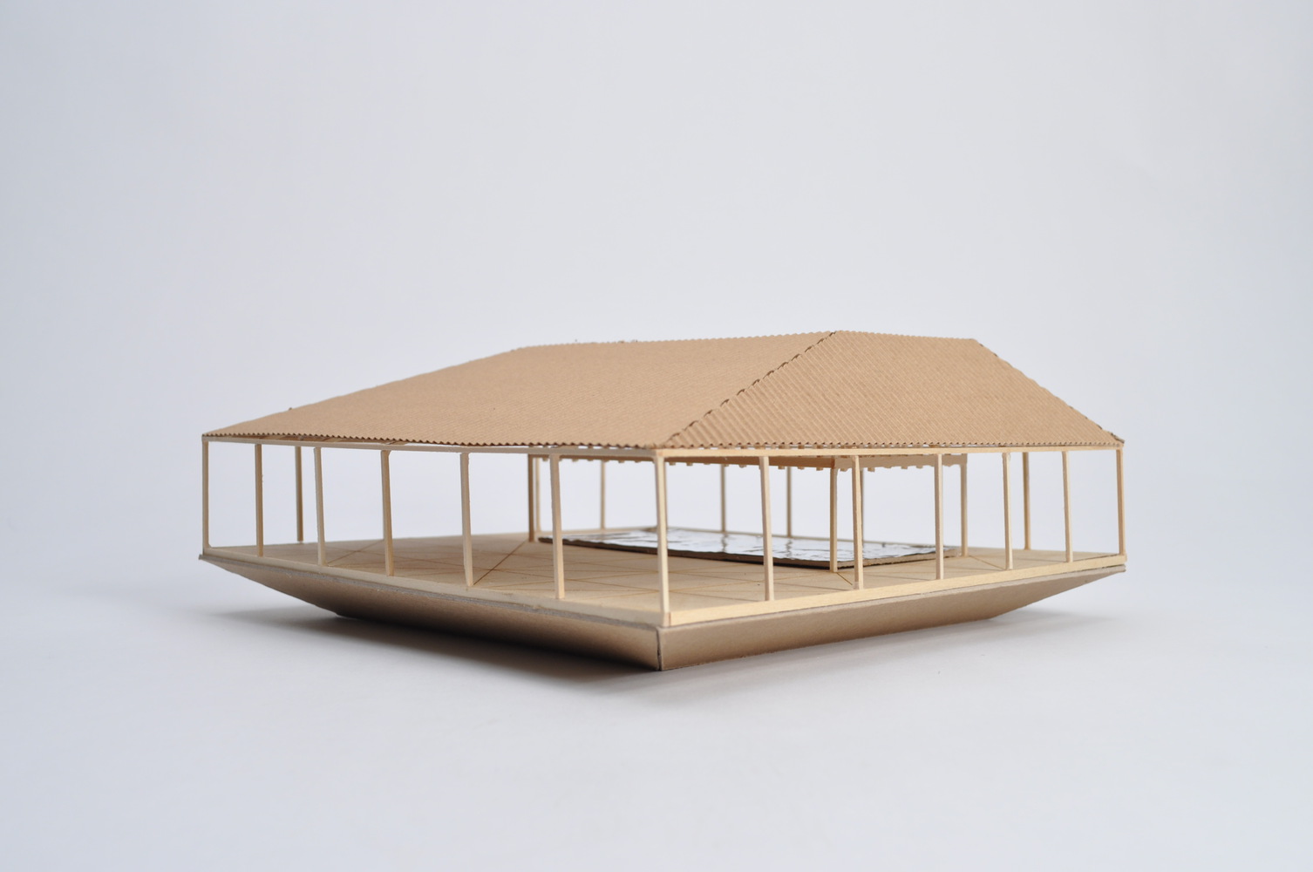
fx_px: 1421
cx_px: 656
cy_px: 436
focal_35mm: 39
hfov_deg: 49.6
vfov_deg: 34.1
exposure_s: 1/40
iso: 200
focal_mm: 26
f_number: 5.6
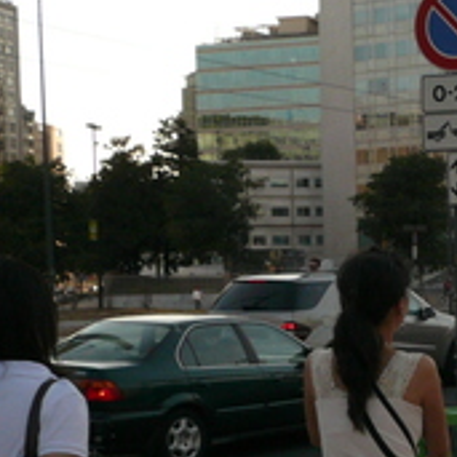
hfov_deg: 17.6
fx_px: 1299
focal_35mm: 87
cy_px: 366
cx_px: 708
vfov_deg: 19.7
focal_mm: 4.6
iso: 100
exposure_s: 1/800
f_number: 2.8
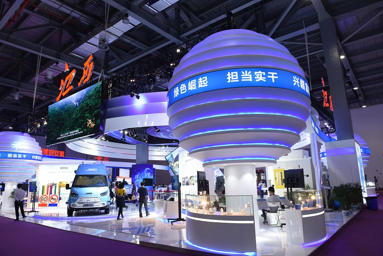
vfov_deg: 53.2
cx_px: 192
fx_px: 255
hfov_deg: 73.7
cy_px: 128
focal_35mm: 24
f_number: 6.3
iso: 500
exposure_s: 1/60
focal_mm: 24
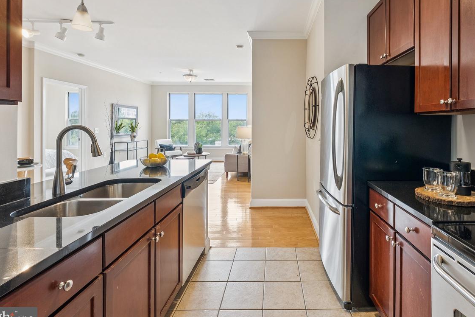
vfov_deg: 66.7
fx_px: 238
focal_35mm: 18
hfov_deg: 89.2
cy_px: 125
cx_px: 277
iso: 250
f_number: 9
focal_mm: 14
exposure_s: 1/5
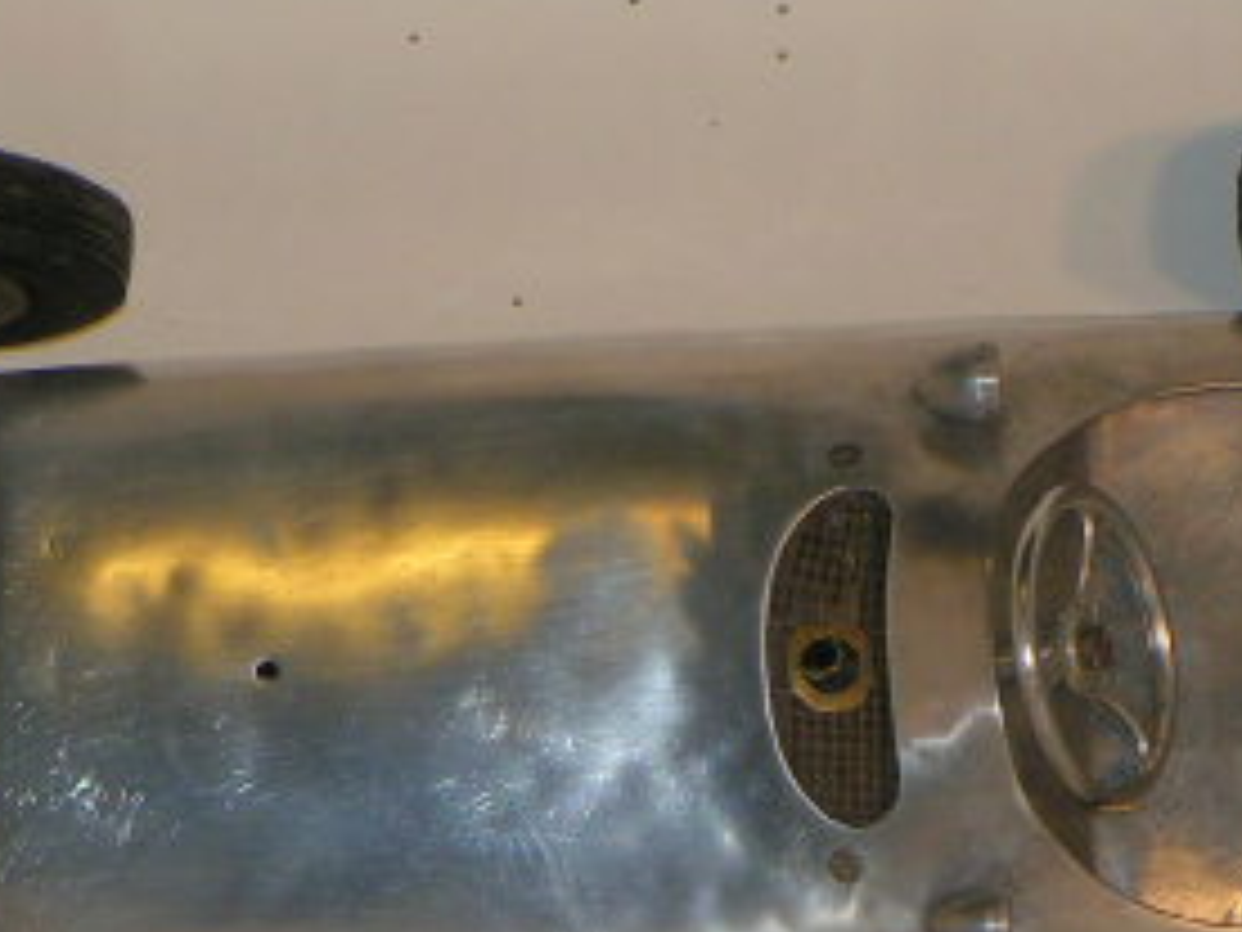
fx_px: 13634
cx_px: 724
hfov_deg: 5.2
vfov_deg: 3.9
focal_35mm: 380
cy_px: 1063
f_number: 5.6
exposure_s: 1/200
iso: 80
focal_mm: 25.1
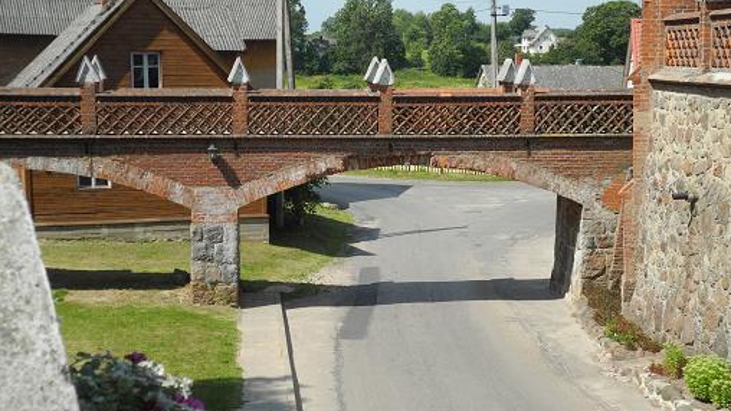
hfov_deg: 31.4
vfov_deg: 18.0
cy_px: 249
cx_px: 367
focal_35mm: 67
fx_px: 1299
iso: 100
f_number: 3.5
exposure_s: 1/800
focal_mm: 13
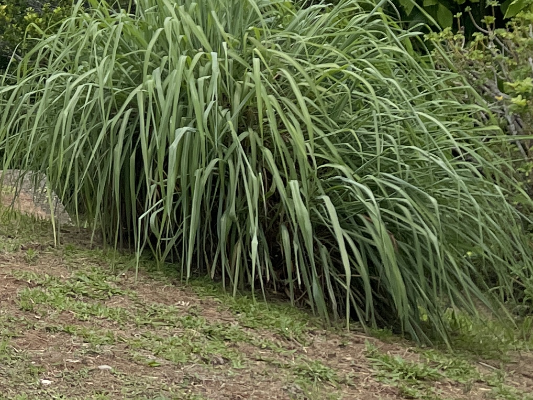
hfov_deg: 18.2
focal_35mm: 103
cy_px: -331
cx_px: -101
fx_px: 1586
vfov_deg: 12.9
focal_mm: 4.2
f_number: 1.6
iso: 32
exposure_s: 1/6897
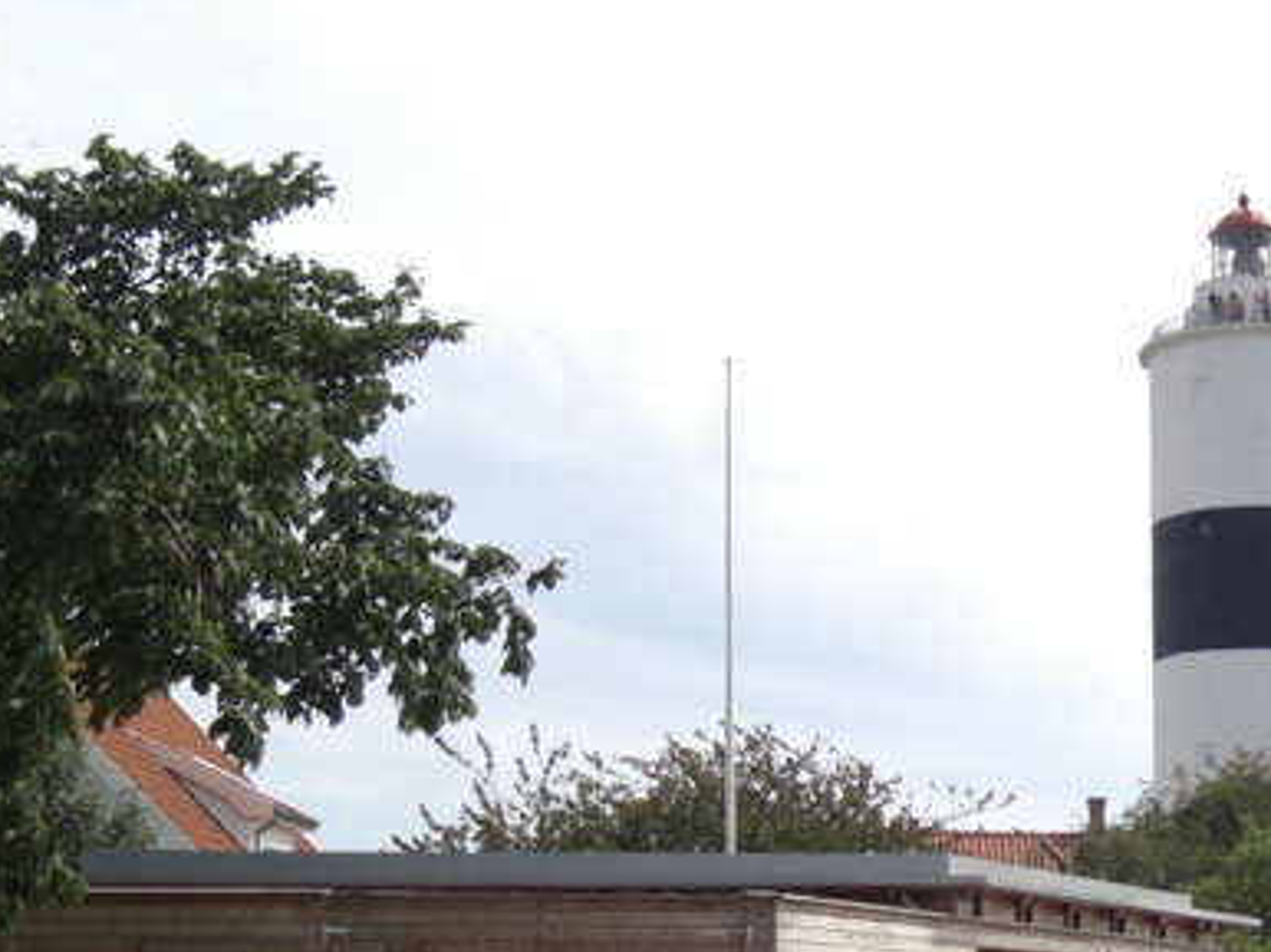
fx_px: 2532
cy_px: 720
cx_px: 1083
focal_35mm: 69
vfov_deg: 21.1
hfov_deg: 27.4
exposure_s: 1/1000
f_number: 8
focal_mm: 7.9
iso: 400
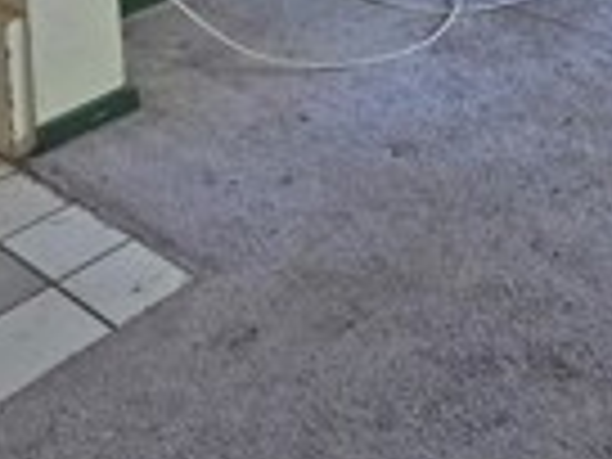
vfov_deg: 18.1
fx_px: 1078
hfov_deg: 28.4
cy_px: -410
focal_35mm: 61
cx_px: 698
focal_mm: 2.2
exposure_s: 1/60
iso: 320
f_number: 2.2
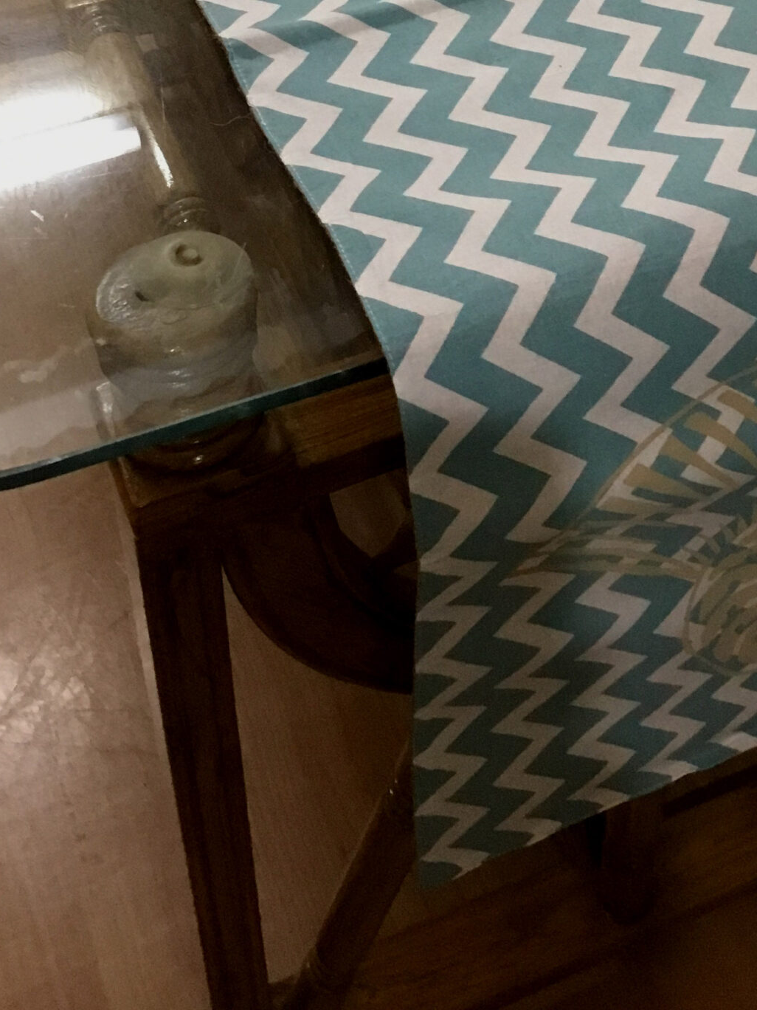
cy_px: 71
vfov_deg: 31.4
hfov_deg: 25.1
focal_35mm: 58
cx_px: 497
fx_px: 1691
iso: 200
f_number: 2.4
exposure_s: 1/20
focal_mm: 3.3
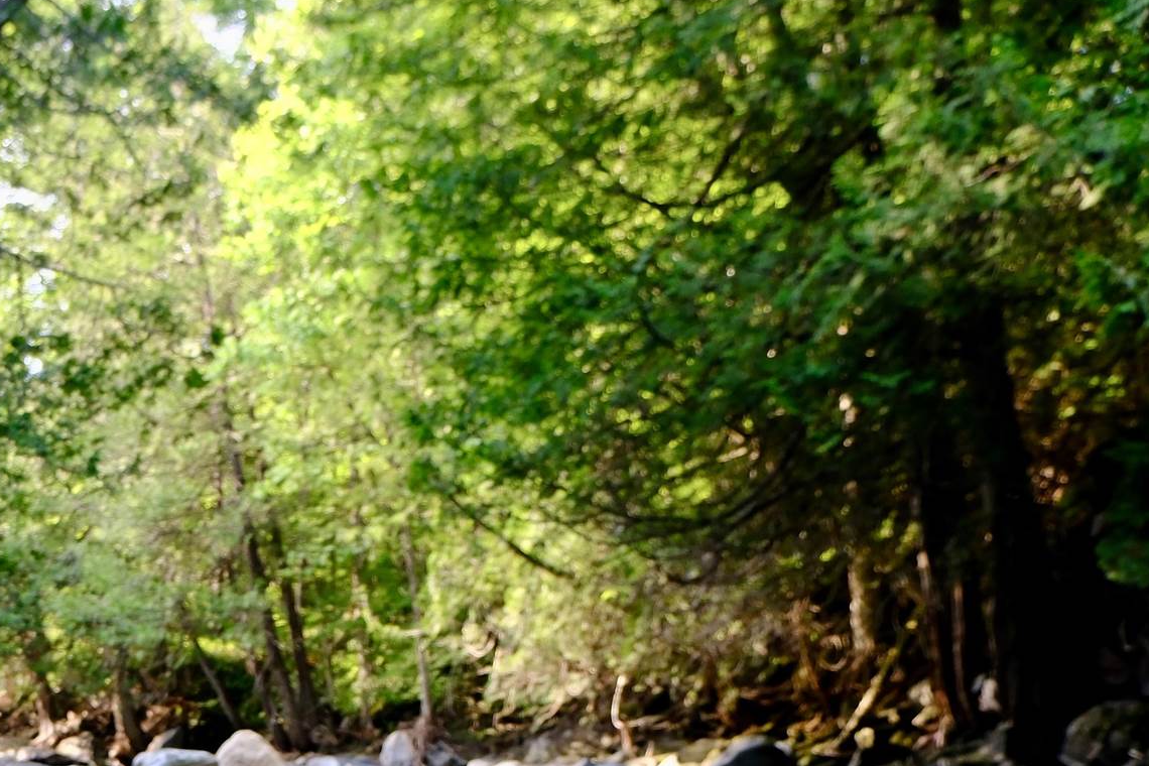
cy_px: 1026
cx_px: 24
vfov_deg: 19.9
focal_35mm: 62
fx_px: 1979
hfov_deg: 30.3
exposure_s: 1/105
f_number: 3.5
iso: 320
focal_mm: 15
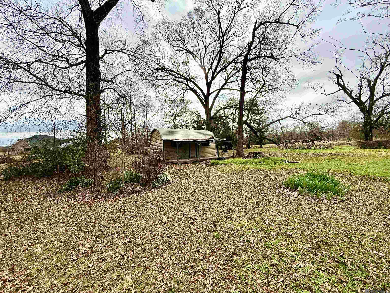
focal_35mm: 14
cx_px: 195
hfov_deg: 102.1
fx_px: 158
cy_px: 146
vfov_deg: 85.7
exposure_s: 1/1368
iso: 80
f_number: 2.2
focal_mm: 2.22
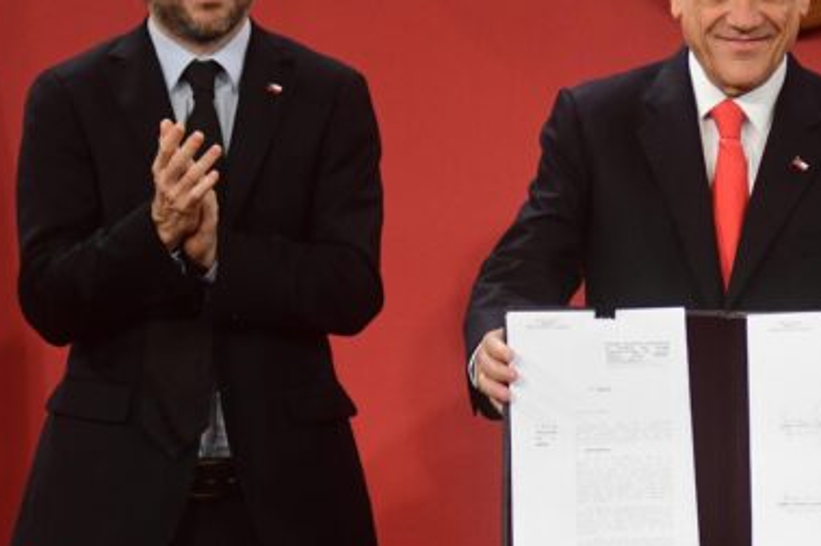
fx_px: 6380
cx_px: 732
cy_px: 191
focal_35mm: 280
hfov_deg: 7.3
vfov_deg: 4.9
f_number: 2.8
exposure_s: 1/640
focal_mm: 92
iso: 1600
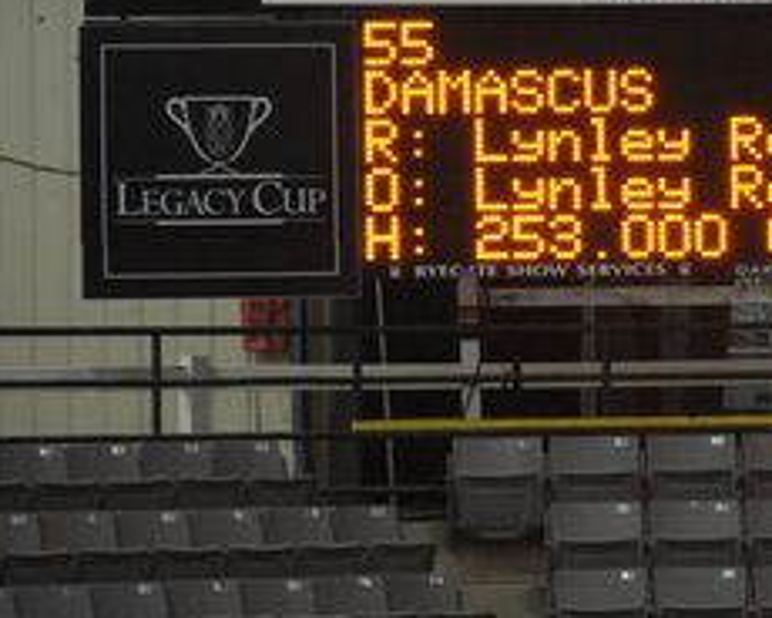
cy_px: 208
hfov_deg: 3.7
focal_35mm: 522
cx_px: 765
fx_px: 11927
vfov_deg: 3.0
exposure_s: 1/400
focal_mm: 200
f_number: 4.5
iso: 6400
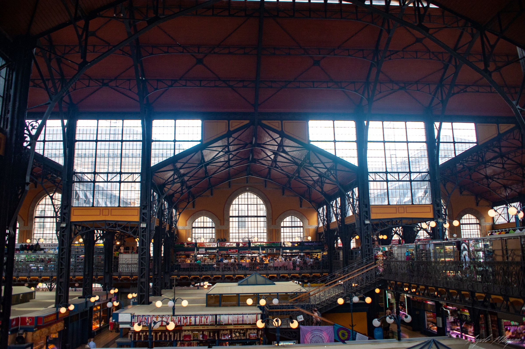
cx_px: 262
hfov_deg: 65.5
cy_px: 174
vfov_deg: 46.3
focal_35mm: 28
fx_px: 408
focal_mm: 28
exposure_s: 1/500
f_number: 3.5
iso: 800
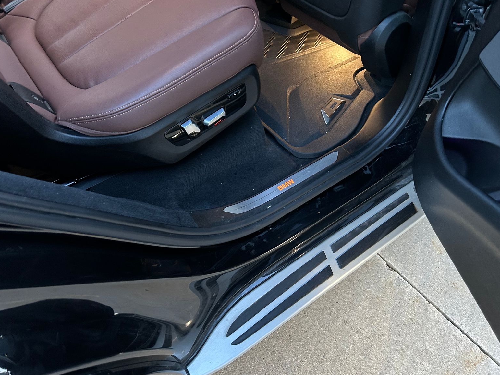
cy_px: 182
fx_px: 390
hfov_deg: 65.3
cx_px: 257
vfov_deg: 51.4
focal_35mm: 27
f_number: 1.5
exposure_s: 1/35
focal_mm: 5.7
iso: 640
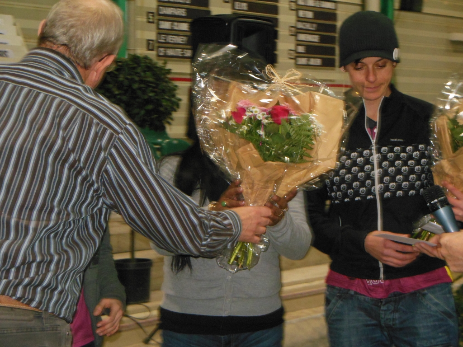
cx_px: 232
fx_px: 1164
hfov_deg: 22.5
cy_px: 174
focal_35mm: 87
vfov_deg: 17.0
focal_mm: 15.5
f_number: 4.6
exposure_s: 1/60
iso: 800
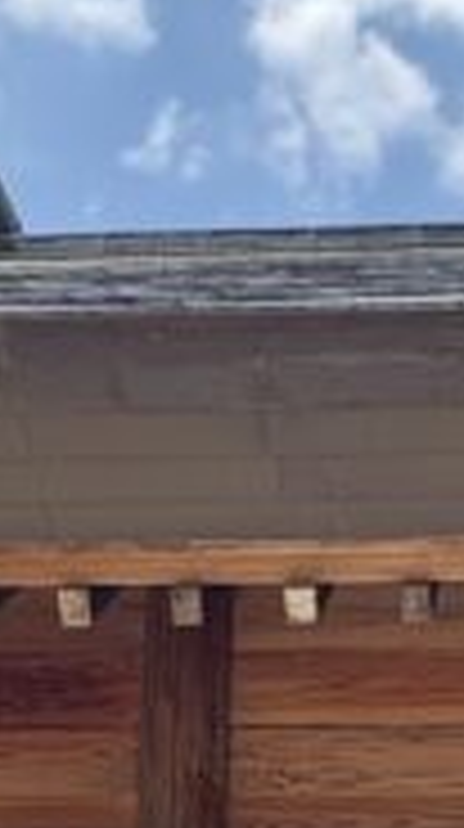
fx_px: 1866
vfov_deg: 21.4
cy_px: 1210
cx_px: 428
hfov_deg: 14.0
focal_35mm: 85
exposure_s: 1/669
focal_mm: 2.22
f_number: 2.2
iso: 64
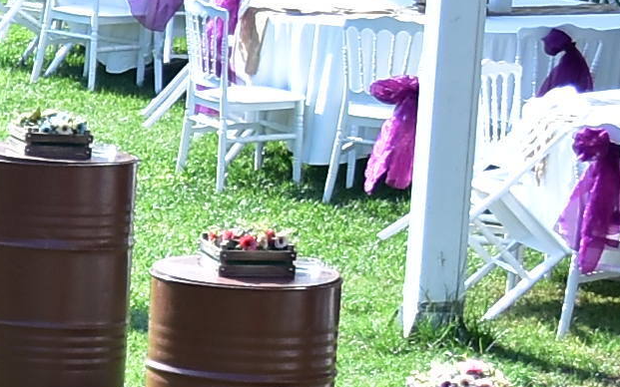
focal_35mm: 332
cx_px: -1394
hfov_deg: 5.8
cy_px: 278
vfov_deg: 4.0
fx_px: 5609
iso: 160
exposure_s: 1/320
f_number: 6.3
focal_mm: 30
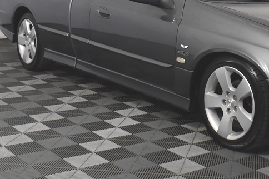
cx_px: 251
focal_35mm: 73
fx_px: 546
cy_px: 26
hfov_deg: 26.6
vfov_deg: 18.4
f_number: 9
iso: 1600
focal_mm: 23
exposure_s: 1/320
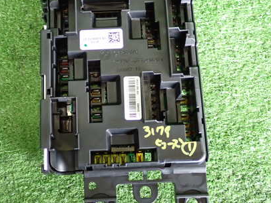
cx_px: 119
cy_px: 77
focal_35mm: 56
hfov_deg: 34.3
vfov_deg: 26.0
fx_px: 438
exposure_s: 1/40
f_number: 2.7
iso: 640
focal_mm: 6.83
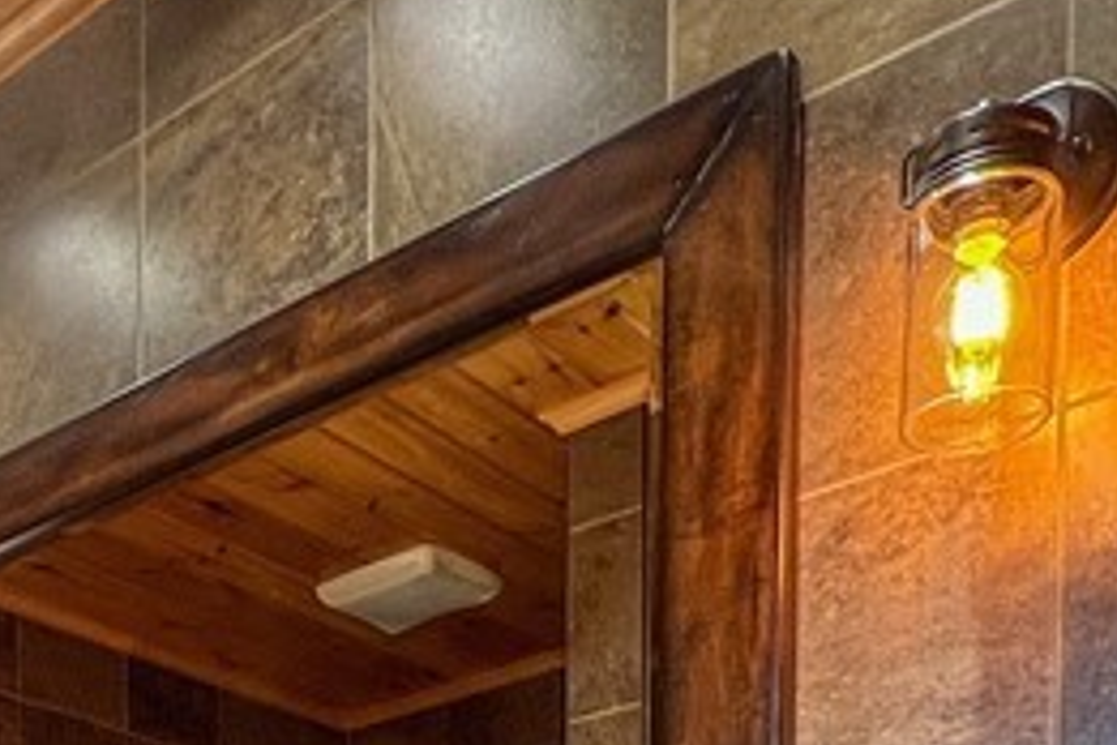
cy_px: 1374
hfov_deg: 35.8
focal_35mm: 53
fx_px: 1644
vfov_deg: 18.9
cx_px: 163
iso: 125
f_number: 1.8
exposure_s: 1/60
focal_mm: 1.57
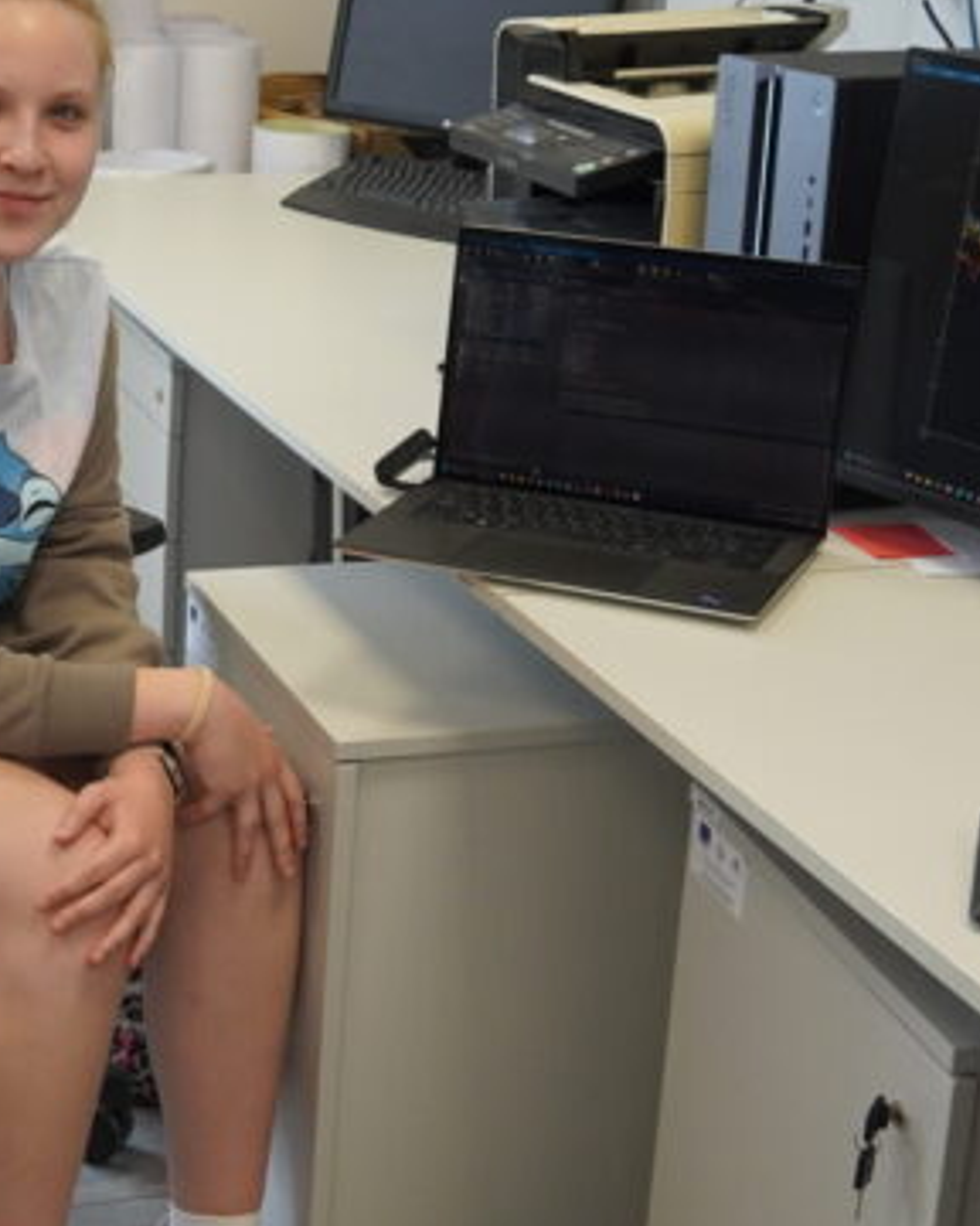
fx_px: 2610
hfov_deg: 20.8
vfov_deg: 26.4
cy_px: 492
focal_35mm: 72
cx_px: 109
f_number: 4
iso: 640
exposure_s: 1/160
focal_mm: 18
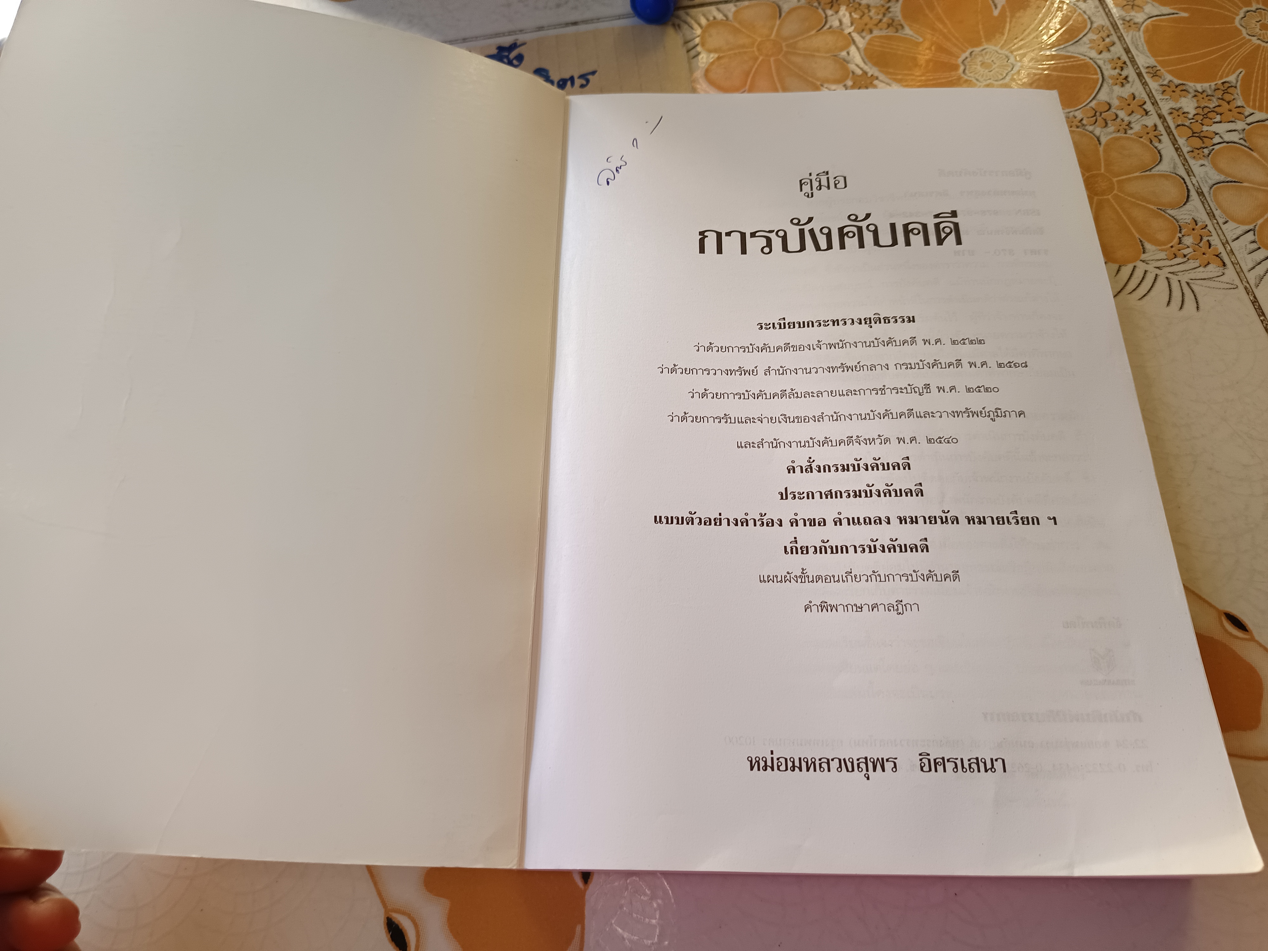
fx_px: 879
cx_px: 634
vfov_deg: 56.8
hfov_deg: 71.6
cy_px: 476
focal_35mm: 24
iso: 458
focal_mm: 5.31
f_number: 1.7
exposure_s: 1/50
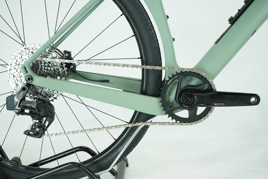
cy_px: 90
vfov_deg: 29.9
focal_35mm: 45
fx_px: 335
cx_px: 134
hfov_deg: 43.6
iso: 1600
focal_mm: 45
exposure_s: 1/200
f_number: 5.6
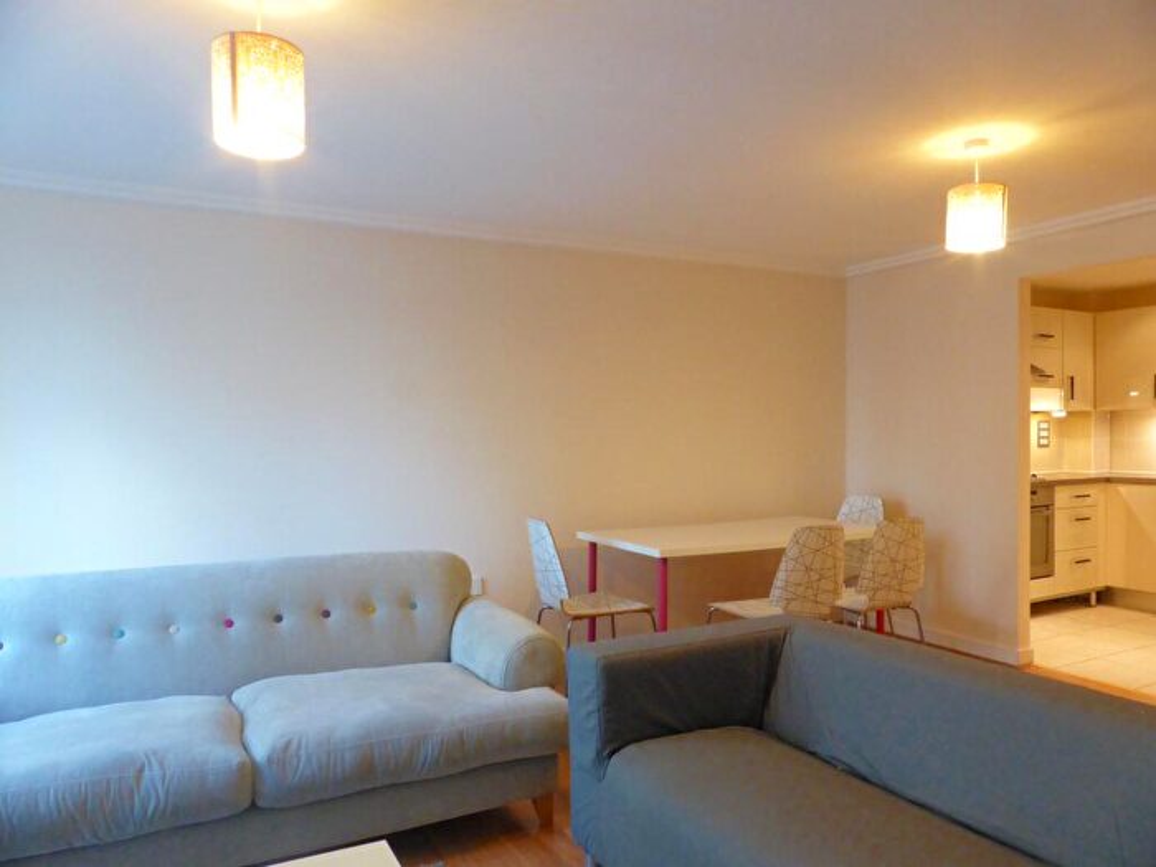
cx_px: 578
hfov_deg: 71.6
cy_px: 434
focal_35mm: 24
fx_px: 801
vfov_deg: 56.8
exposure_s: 1/15
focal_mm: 4.3
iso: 400
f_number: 4.5
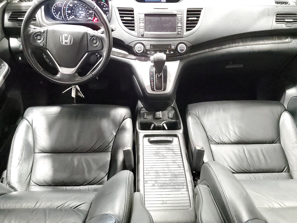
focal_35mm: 32
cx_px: 157
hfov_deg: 56.8
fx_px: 275
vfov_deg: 44.1
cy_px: 117
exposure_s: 1/15
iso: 893
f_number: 1.5
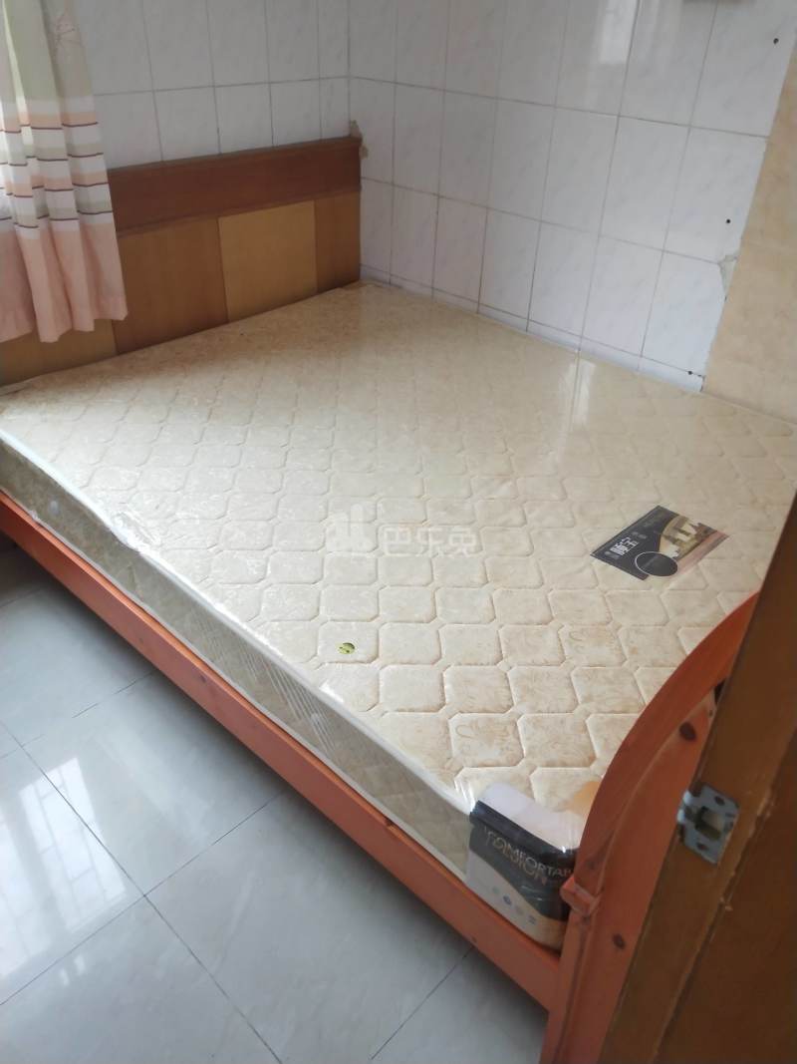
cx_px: 398
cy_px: 532
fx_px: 921
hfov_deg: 46.8
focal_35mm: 30
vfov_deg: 60.0
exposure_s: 1/100
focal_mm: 3.95
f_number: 1.8
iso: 152
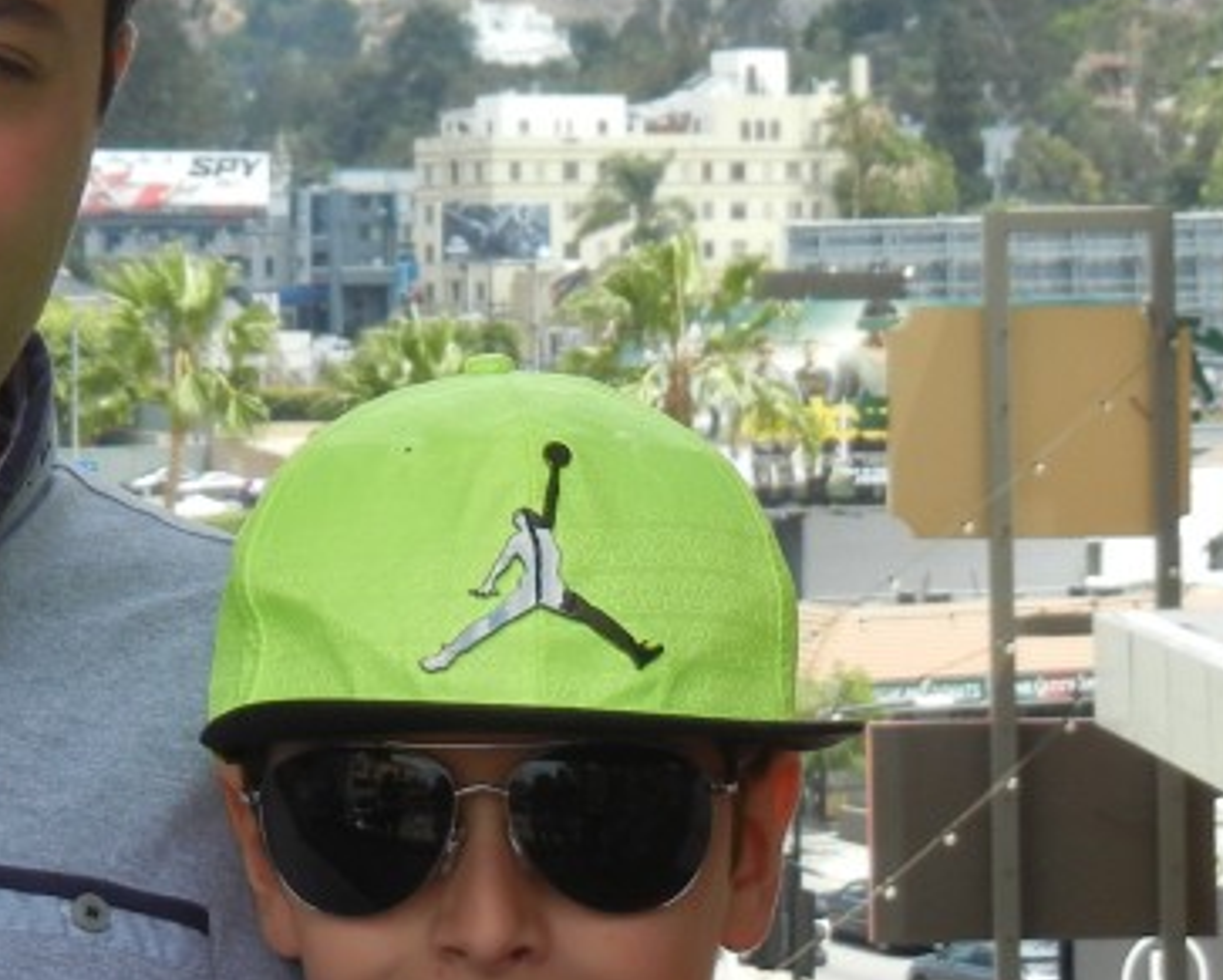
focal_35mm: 143
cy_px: 104
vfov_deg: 10.8
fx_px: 5180
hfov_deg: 13.4
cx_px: 280
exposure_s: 1/496
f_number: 3.9
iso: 160
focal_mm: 9.3
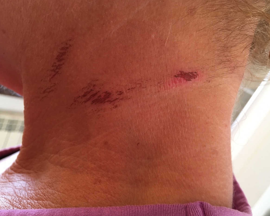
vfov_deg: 47.1
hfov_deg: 57.1
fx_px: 248
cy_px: 106
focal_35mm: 31
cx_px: 145
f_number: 2.2
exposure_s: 1/33
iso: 125
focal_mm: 4.15
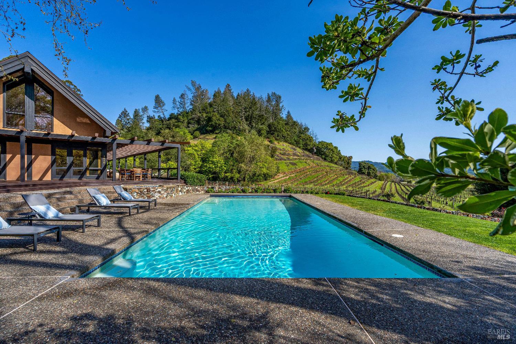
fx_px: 229
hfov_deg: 96.7
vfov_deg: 73.7
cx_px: 258
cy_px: 172
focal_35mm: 16
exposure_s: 1/400
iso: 320
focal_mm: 16
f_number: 11
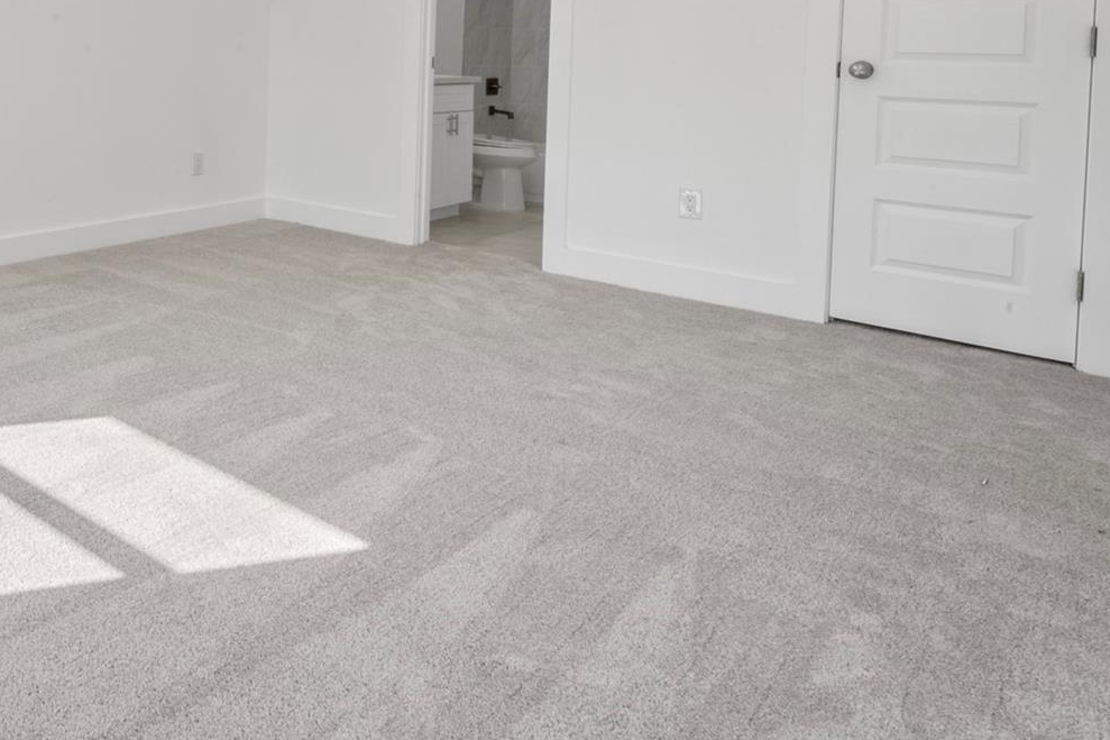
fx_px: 894
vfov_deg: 40.9
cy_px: 52
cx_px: 119
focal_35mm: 29
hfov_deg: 55.5
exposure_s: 1/3
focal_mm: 14
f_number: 9
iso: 250
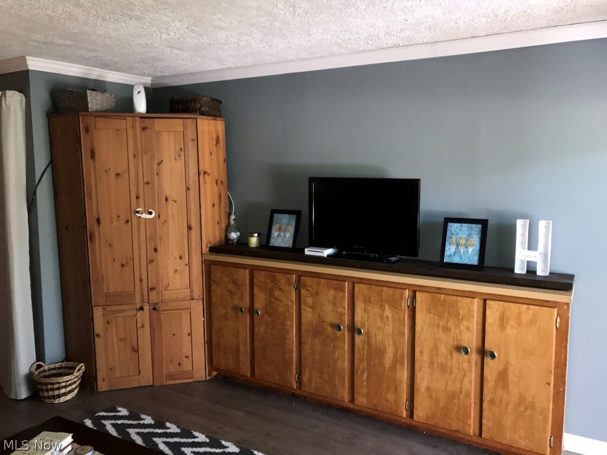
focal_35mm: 28
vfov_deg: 49.7
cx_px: 304
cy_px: 228
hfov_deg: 63.4
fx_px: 491
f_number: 1.8
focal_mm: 3.99
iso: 64
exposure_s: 1/30
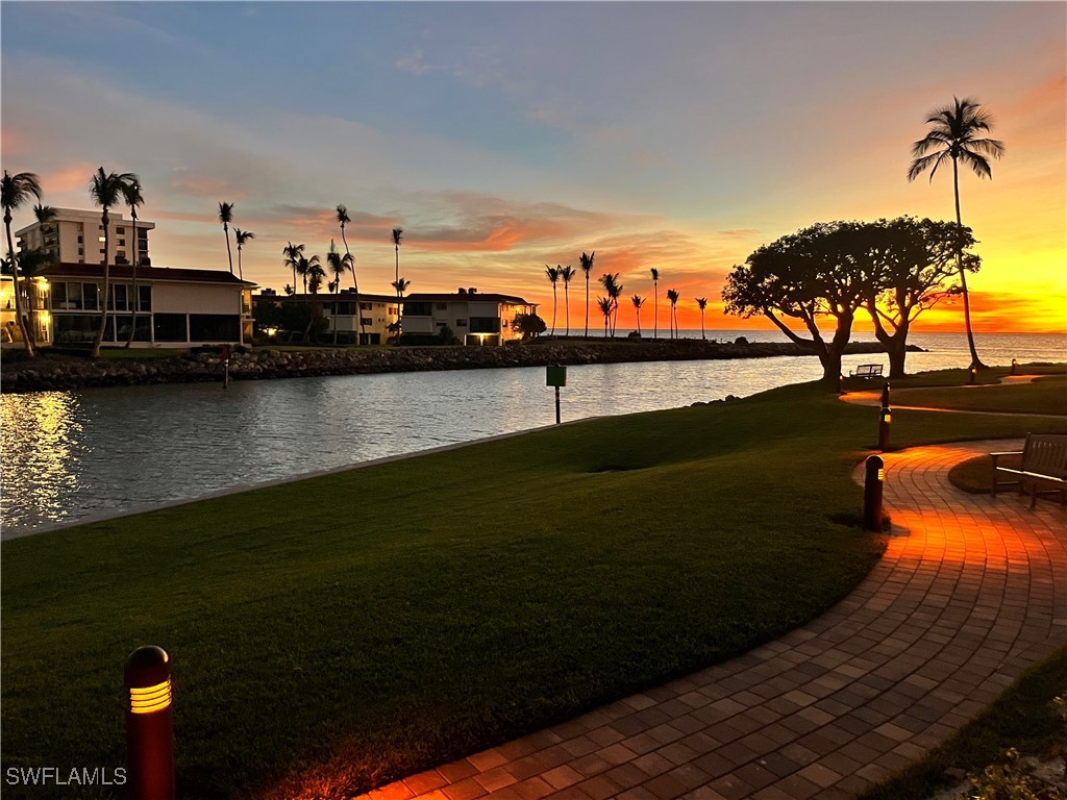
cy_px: 400
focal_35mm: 26
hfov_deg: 67.3
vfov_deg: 53.1
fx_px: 801
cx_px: 534
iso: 500
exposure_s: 1/40
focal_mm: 5.1
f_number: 1.6
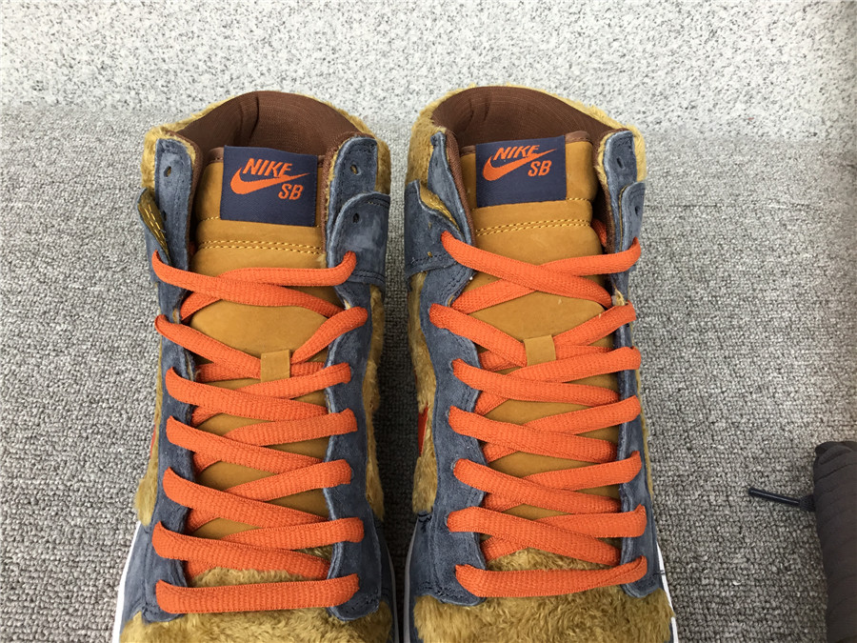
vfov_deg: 45.4
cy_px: 322
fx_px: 767
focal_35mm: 31
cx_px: 428
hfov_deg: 58.4
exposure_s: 1/50
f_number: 2.4
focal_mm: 3.3
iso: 32
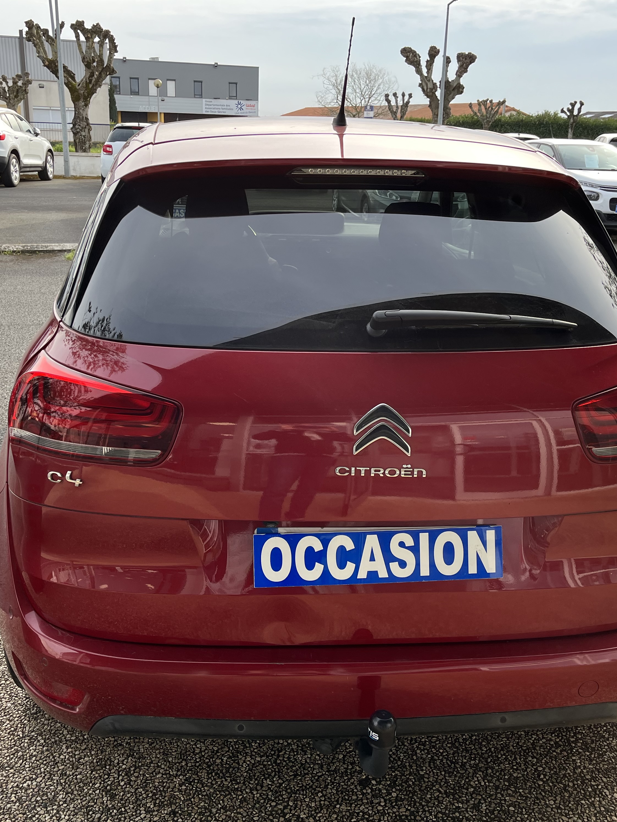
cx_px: 308
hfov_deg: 40.7
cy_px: 411
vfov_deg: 52.6
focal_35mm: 35
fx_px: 832
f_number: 1.6
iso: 50
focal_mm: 5.1
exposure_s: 1/381
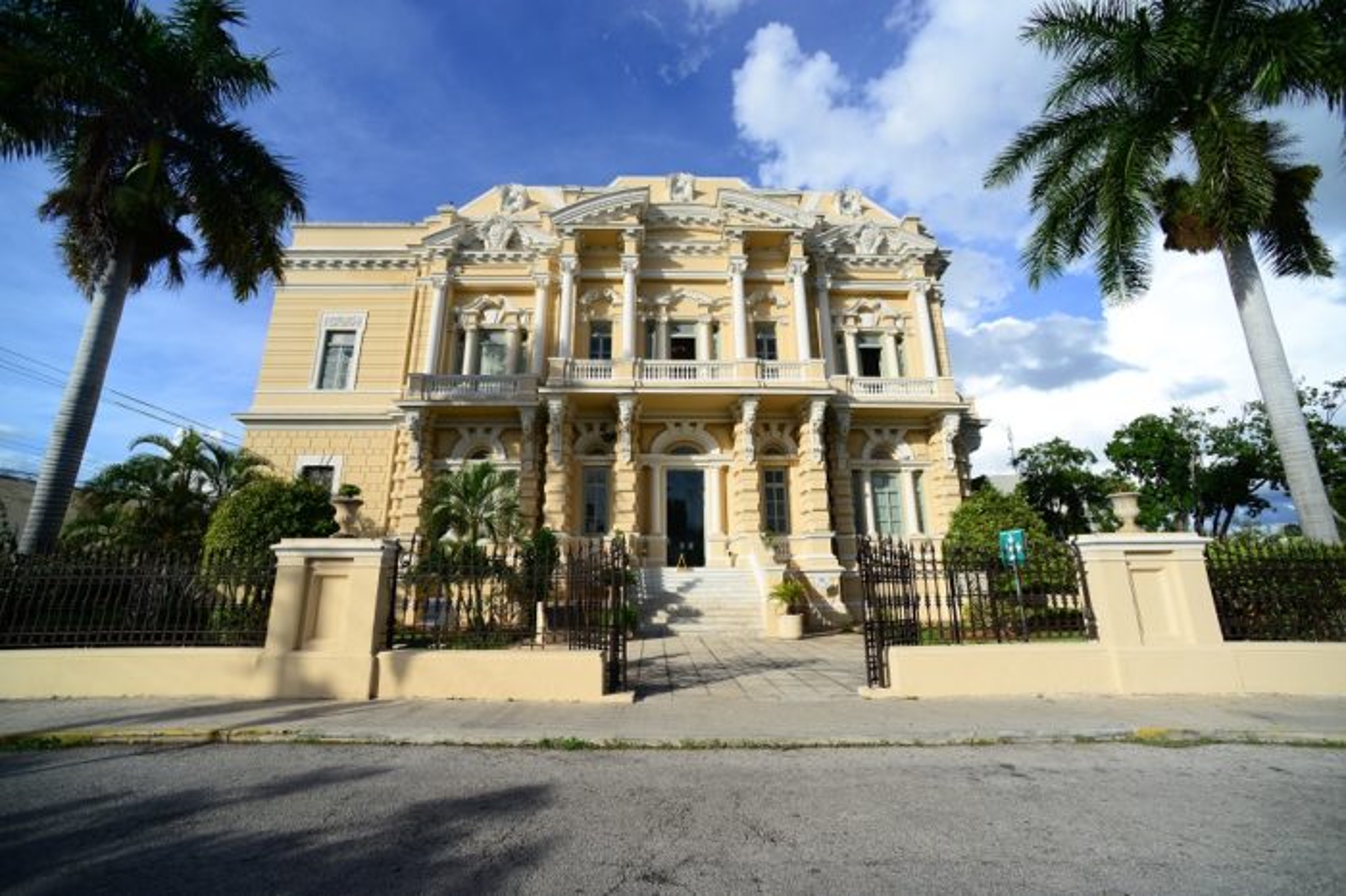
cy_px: 448
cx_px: 673
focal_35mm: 14
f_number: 8
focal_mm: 14
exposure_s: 1/320
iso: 100
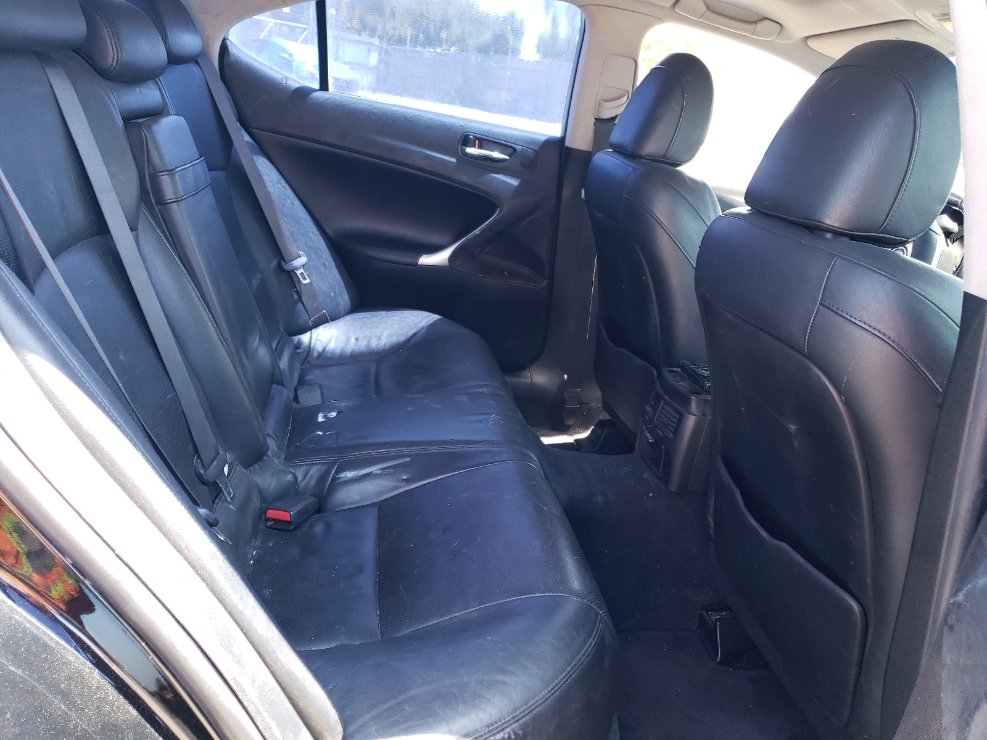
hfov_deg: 67.3
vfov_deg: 53.1
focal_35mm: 26
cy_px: 370
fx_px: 741
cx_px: 494
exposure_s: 1/100
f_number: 1.5
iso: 79
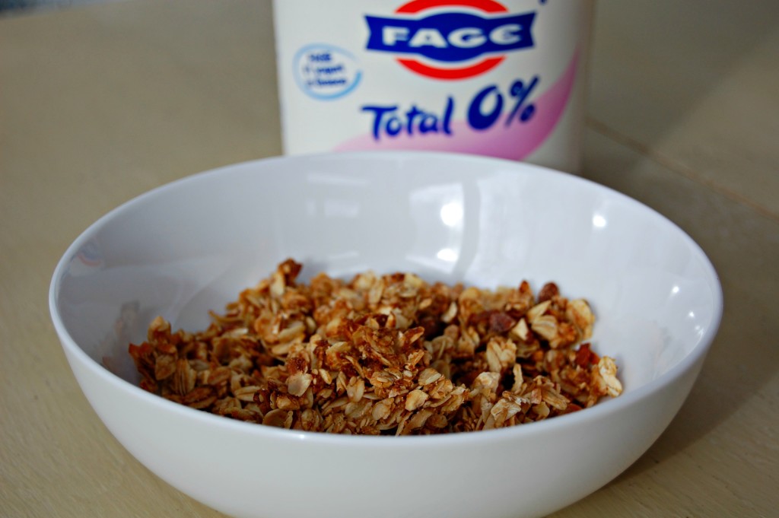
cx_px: 390
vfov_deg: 16.5
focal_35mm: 82
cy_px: 259
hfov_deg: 24.6
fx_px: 1784
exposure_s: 1/400
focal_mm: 55
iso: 200
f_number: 5.6
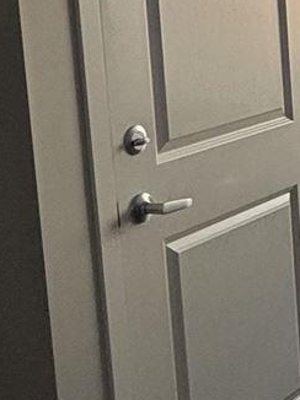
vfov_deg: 19.6
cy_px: 82
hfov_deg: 11.4
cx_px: 789
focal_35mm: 99
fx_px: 1145
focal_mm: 2.22
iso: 40
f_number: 2.2
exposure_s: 1/114
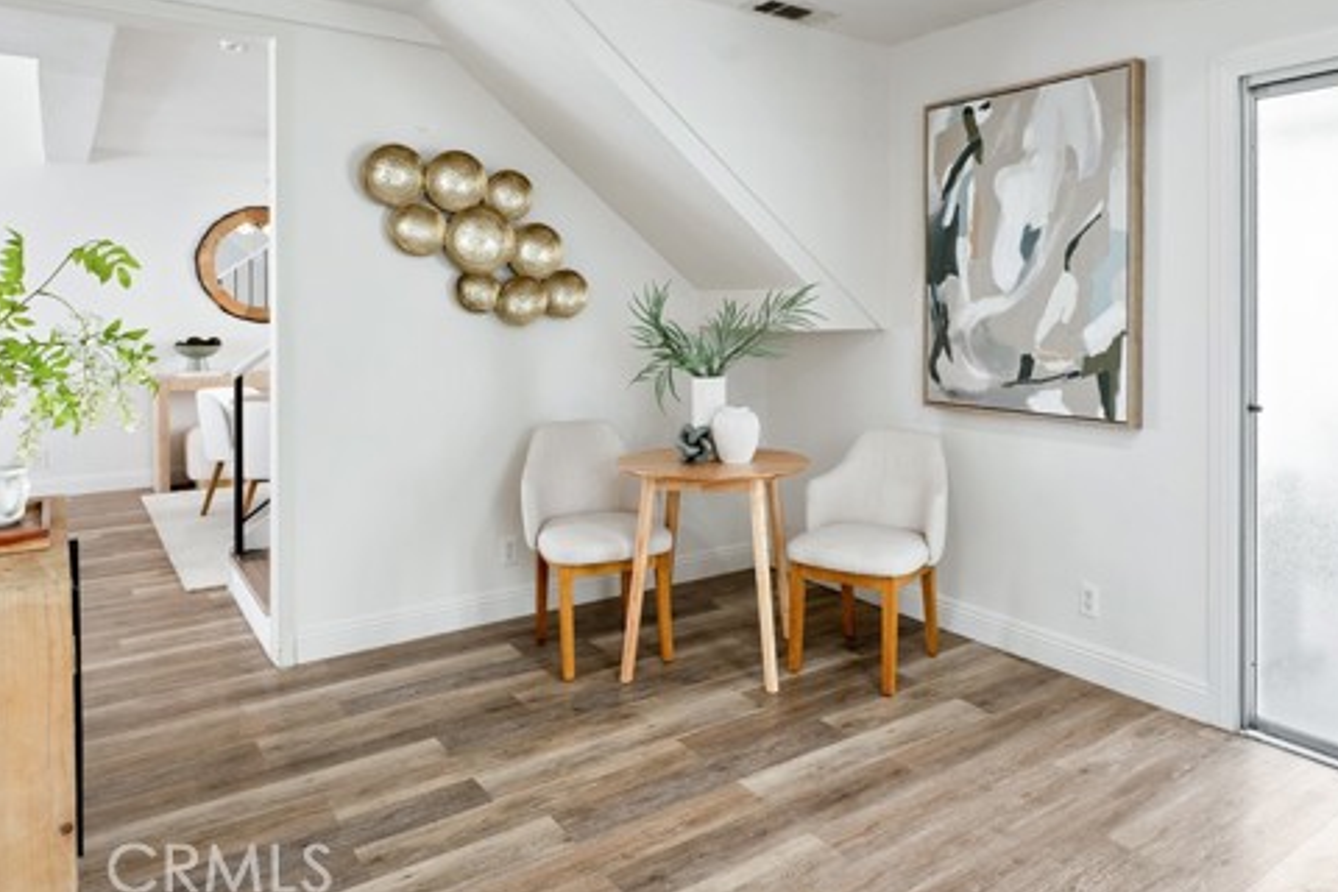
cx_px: 753
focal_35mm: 25
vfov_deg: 51.2
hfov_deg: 71.9
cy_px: 315
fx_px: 917
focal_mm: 18.5
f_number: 7.1
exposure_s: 1/20
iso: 320
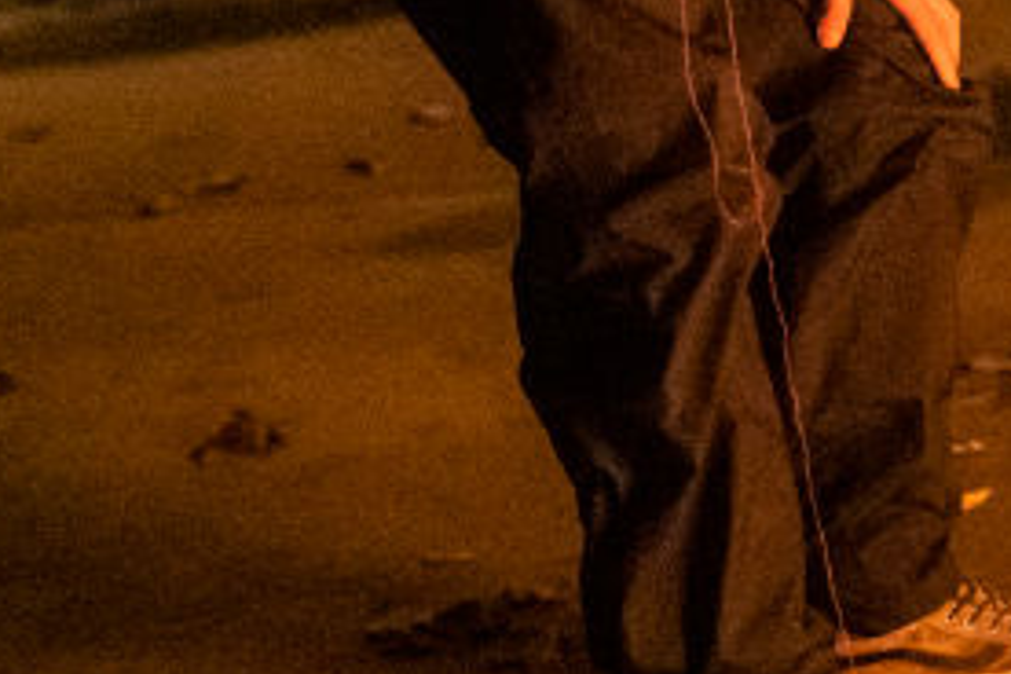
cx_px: 1678
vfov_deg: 10.4
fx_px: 3651
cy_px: -79
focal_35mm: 130
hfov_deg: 14.3
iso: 20000
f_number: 2
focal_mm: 35
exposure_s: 1/2500
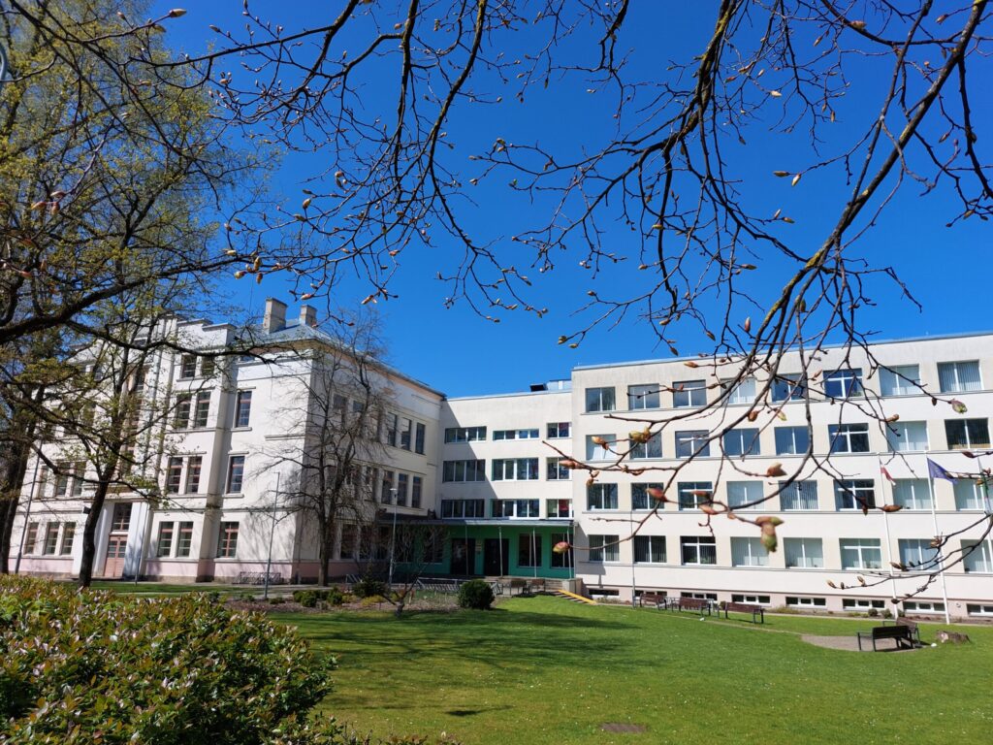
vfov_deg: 56.8
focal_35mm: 24
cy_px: 372
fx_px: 688
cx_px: 496
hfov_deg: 71.6
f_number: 1.8
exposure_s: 1/1414
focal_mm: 5.23
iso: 25
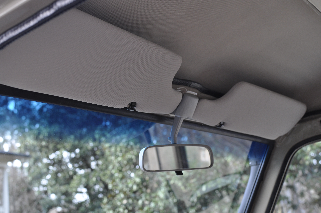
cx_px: 160
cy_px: 106
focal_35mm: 52
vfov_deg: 25.7
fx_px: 468
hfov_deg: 37.9
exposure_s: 1/80
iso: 400
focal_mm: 35
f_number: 4.5
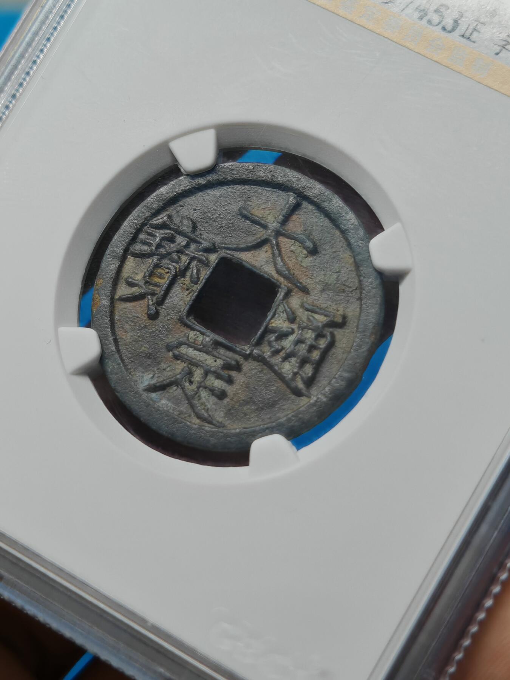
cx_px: 255
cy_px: 340
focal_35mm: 95
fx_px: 1866
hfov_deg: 15.6
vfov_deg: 20.7
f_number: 1.6
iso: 50
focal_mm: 7.62
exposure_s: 1/220
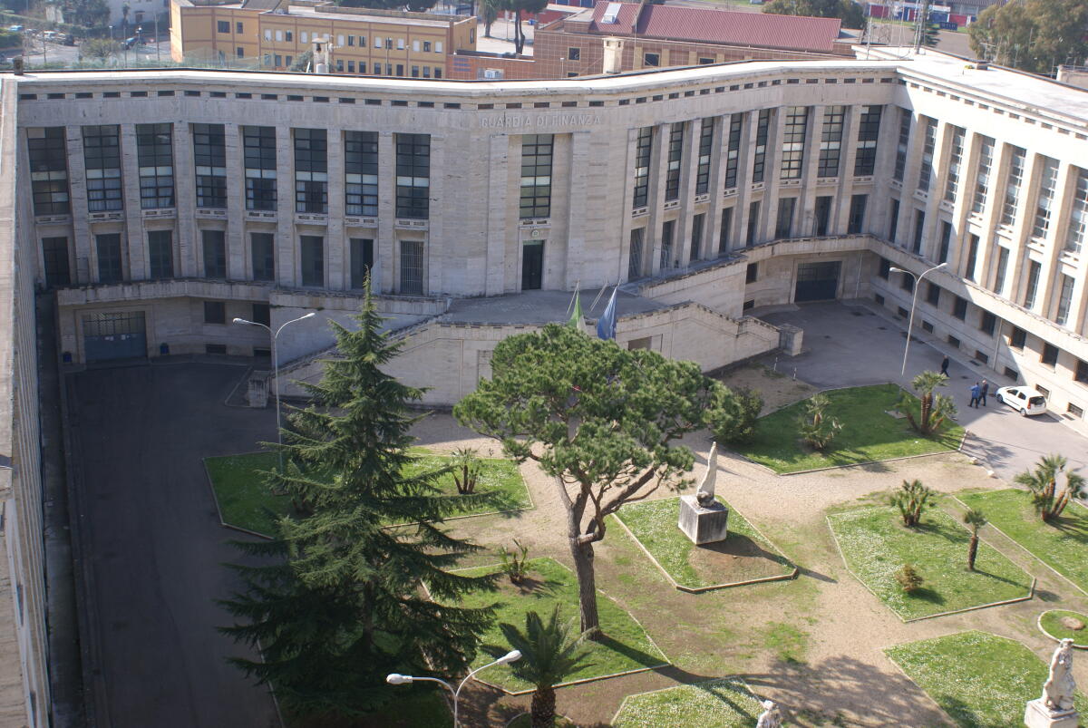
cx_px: 544
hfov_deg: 46.4
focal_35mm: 42
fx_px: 1271
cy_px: 364
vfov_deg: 32.0
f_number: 8
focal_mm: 28
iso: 100
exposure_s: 1/125
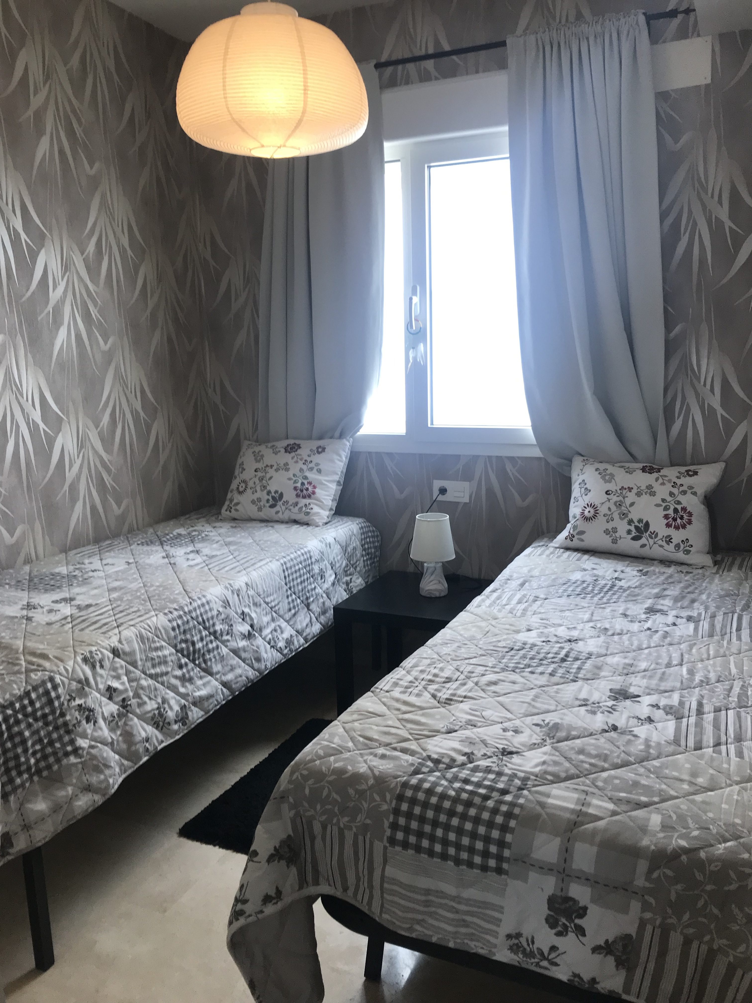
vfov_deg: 63.4
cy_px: 502
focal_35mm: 28
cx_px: 376
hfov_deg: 49.7
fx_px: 811
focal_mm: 3.99
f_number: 1.8
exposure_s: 1/100
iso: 40
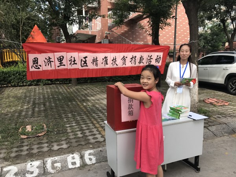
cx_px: 118
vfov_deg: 49.7
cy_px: 88
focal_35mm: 28
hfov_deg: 63.4
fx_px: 191
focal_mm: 3.99
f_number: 1.8
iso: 20
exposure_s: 1/573
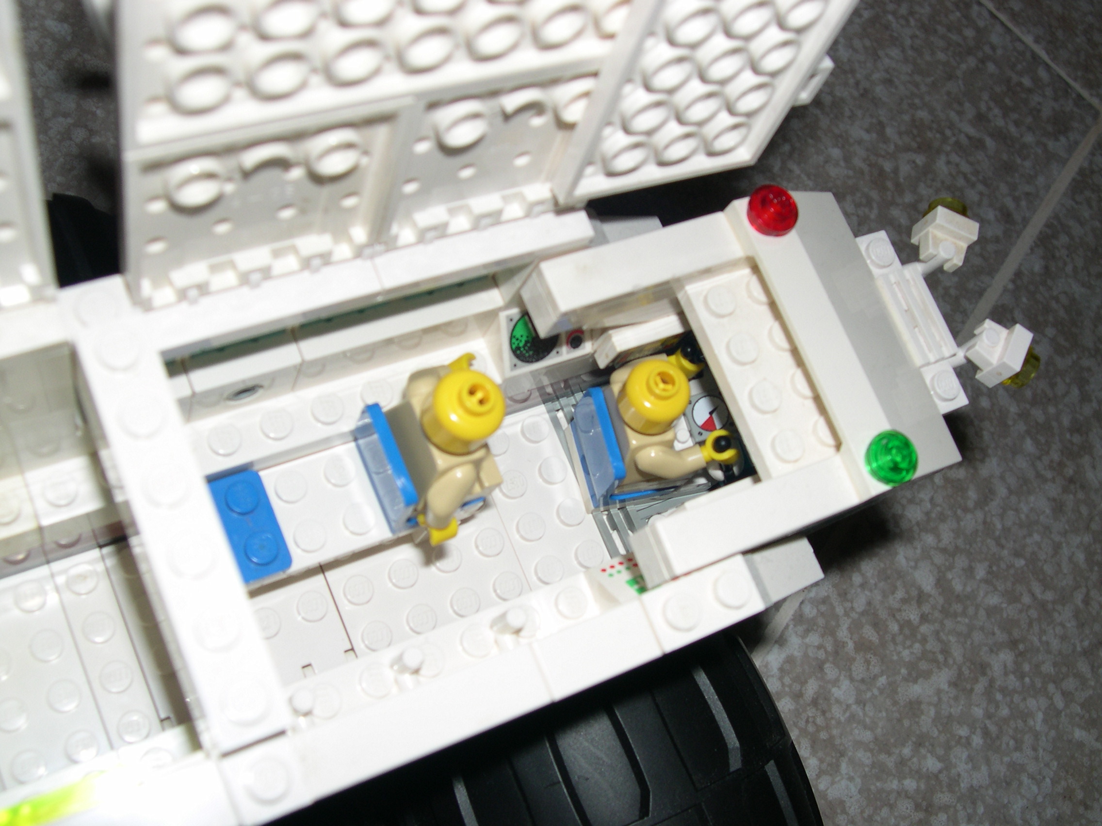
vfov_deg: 37.7
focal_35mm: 38
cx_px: 551
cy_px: 413
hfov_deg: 49.0
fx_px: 1210
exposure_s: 1/60
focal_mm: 8
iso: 100
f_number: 7.6
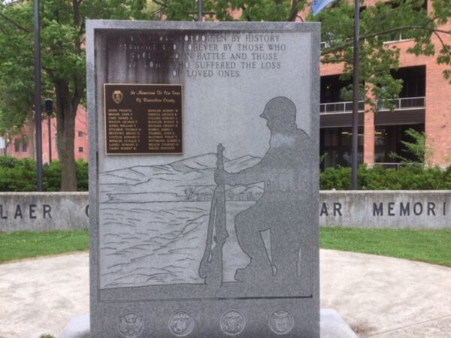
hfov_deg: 58.4
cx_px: 226
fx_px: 404
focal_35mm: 31
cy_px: 169
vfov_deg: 45.4
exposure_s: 1/341
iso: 25
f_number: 2.4
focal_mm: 3.3
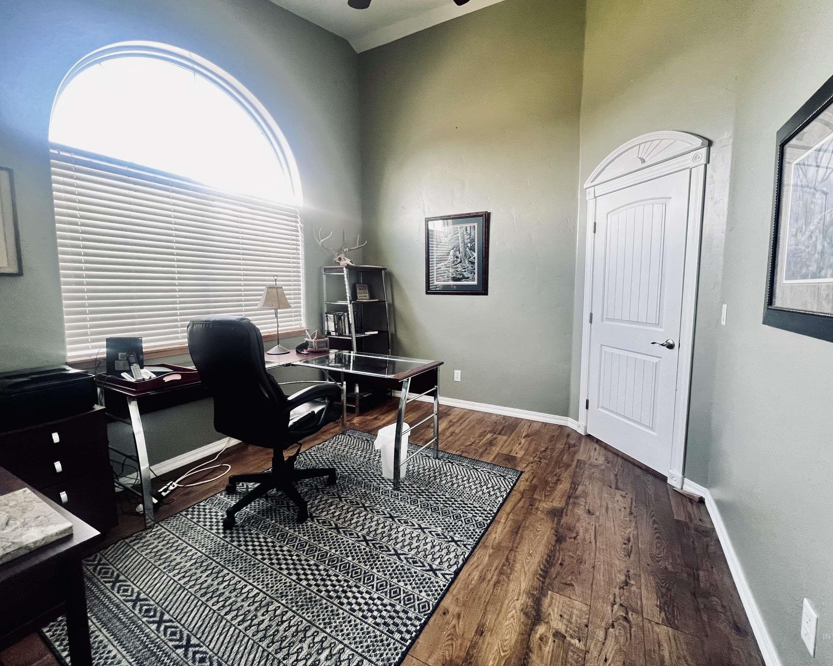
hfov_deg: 100.7
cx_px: 432
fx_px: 345
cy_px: 323
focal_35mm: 14
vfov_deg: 88.0
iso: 320
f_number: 1.8
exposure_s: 1/60
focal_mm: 1.57
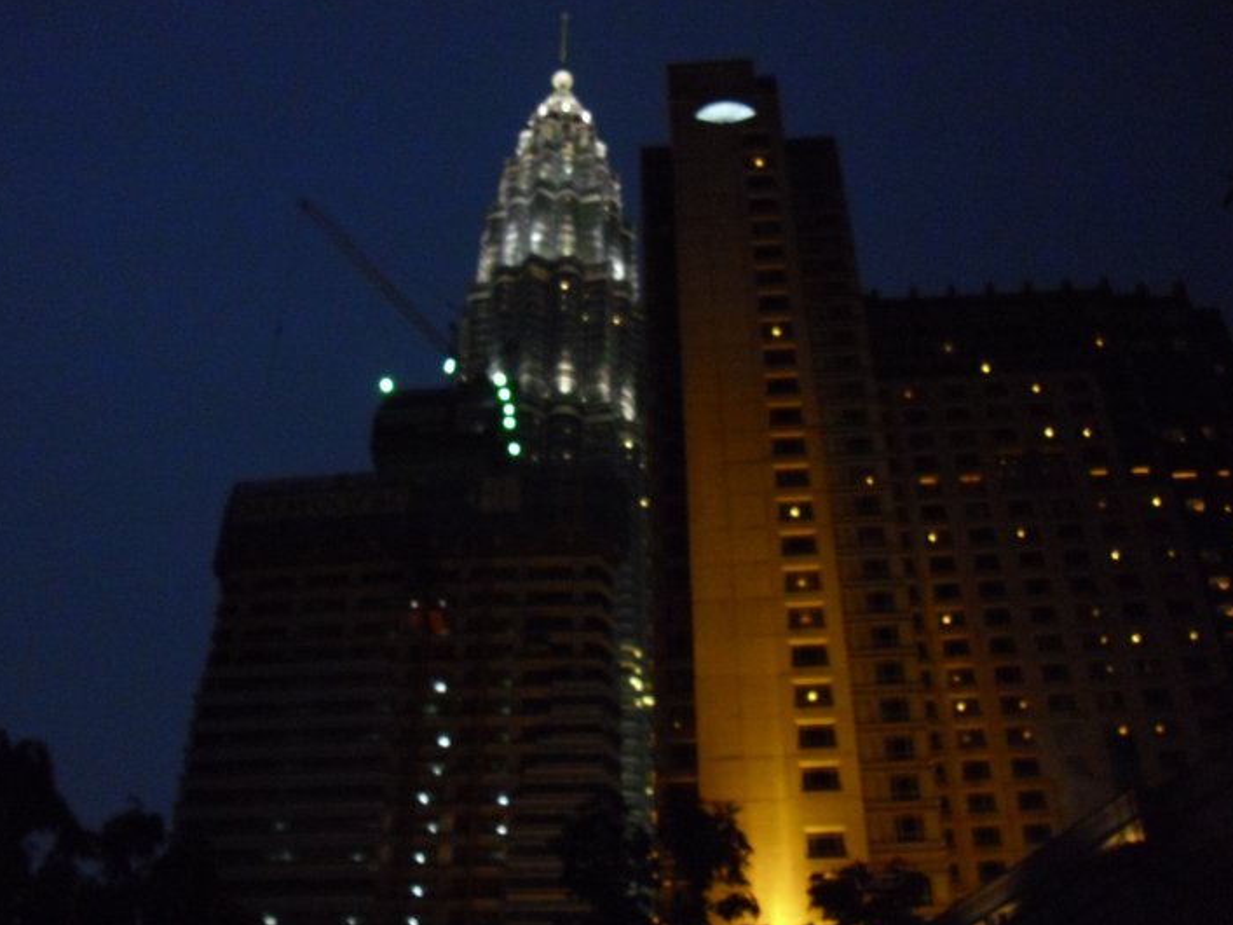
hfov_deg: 43.8
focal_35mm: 43
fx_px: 1531
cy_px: 487
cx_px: 548
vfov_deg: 33.6
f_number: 2.8
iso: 400
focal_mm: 6.2
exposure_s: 1/60
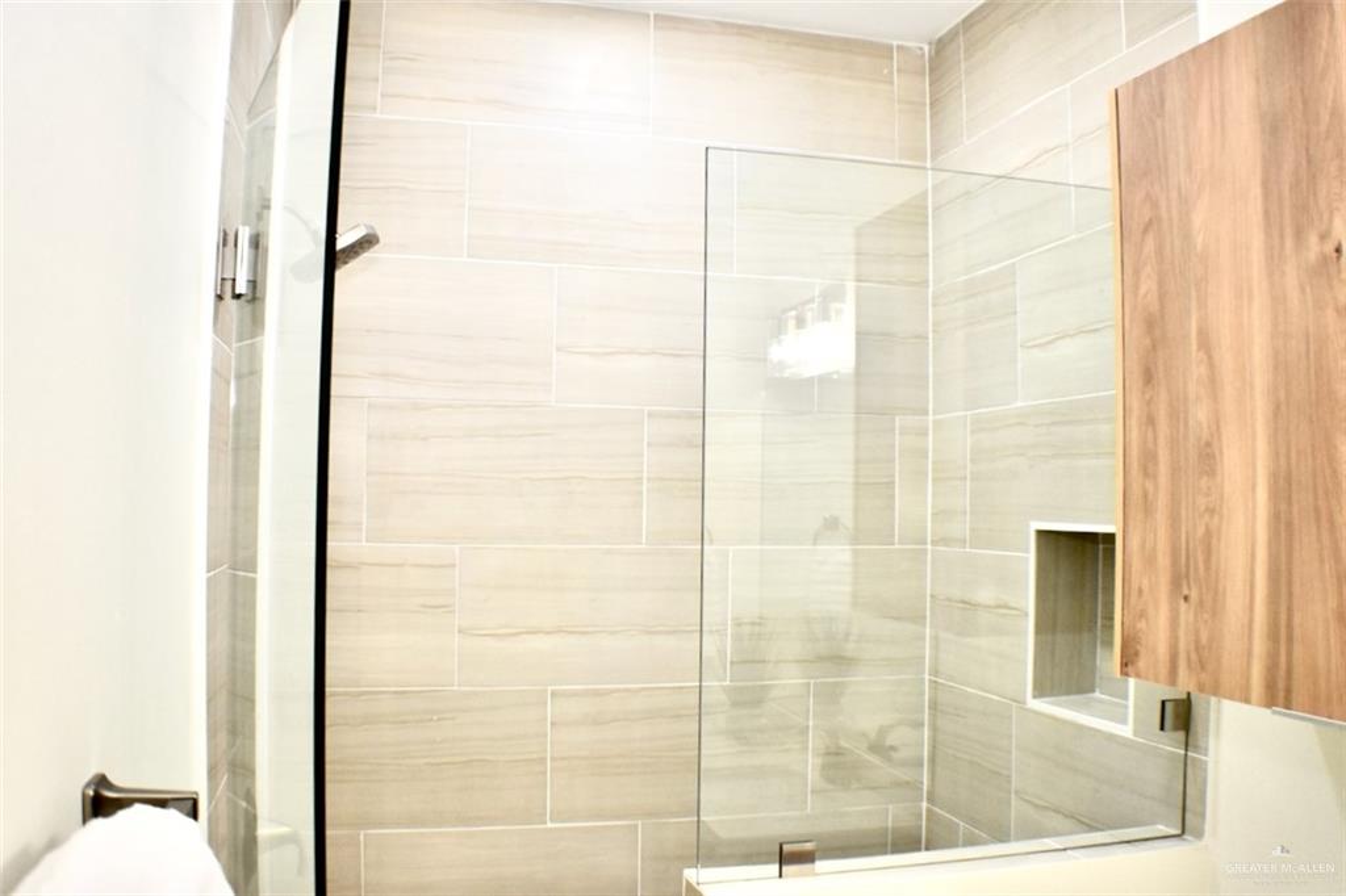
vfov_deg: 34.2
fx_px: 1458
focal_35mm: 39
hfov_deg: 49.6
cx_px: 673
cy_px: 448
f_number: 4.5
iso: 800
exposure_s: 1/160
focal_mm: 26
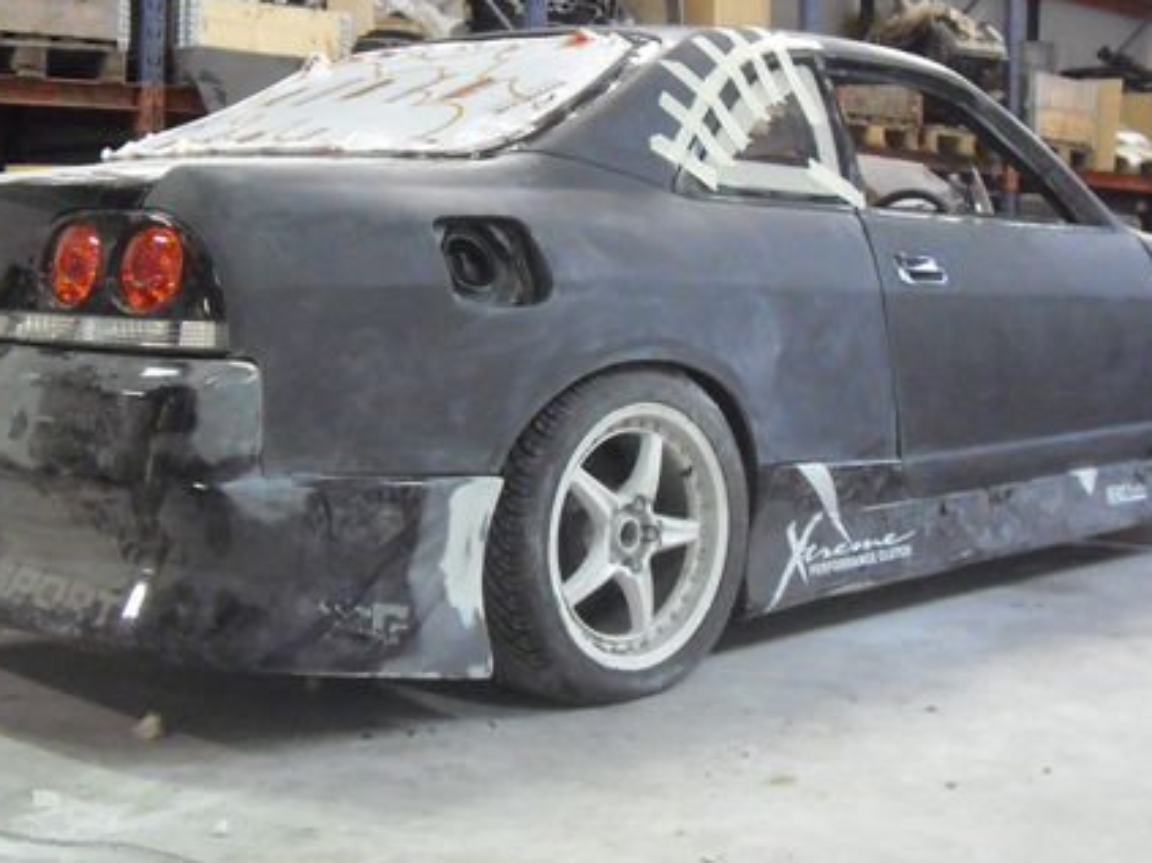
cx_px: 531
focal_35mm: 56
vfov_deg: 26.1
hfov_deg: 34.3
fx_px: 1863
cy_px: 411
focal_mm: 6.2
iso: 800
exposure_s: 1/20
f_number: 2.7
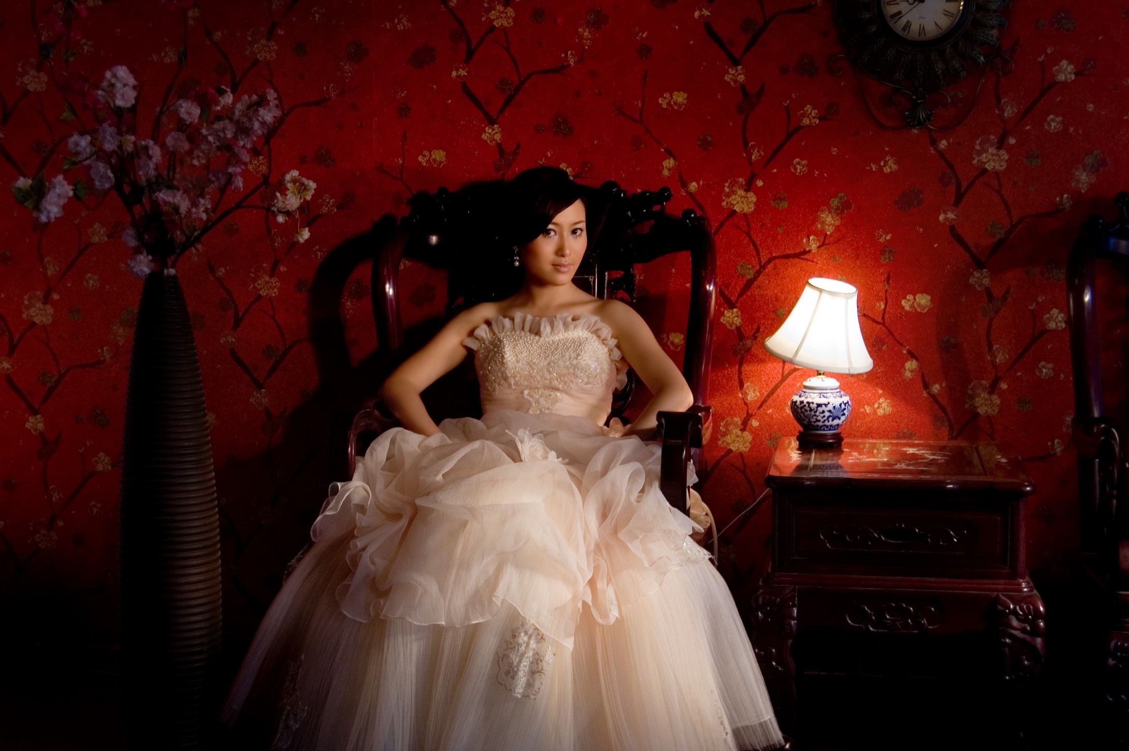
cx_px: 564
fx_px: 1880
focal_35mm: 60
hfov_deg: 33.4
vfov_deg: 22.6
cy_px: 376
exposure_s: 1/40
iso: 400
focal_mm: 40
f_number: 3.5
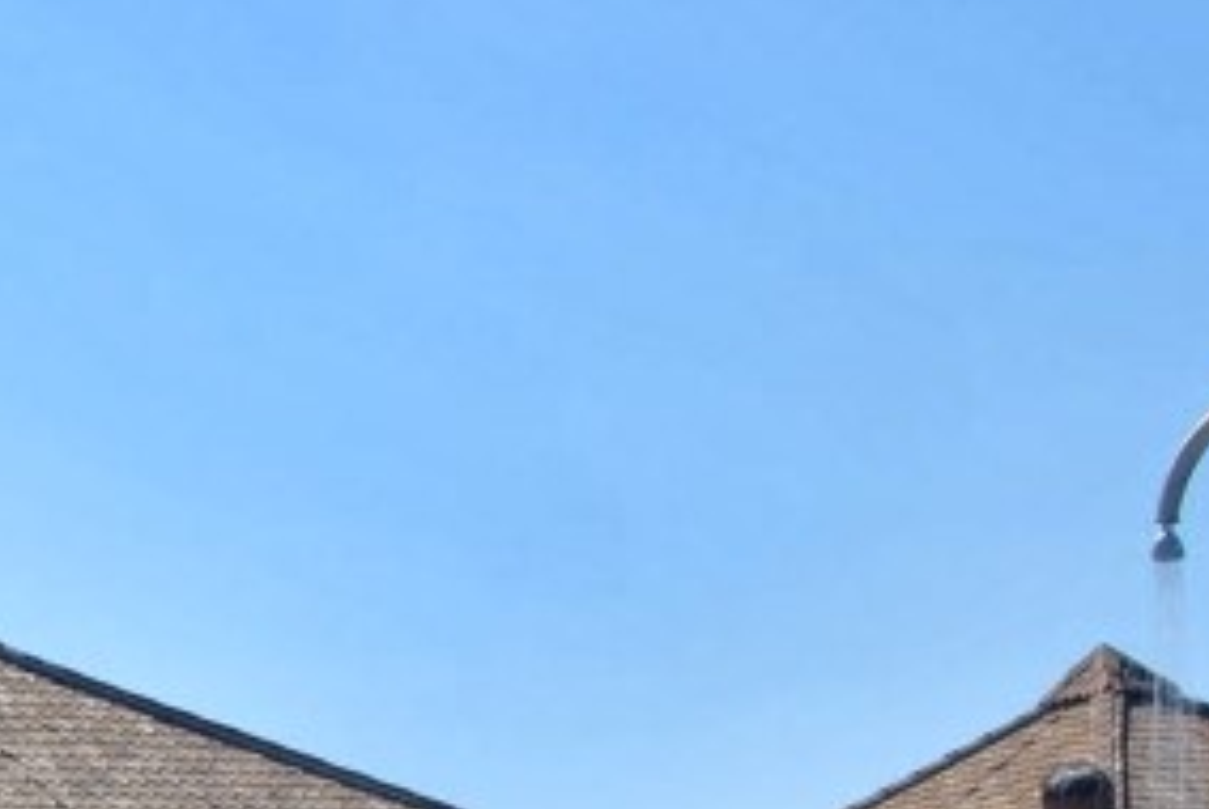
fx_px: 4068
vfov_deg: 11.3
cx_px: 36
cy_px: 613
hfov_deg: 16.6
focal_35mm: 121
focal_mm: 20
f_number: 9
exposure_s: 1/320
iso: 100
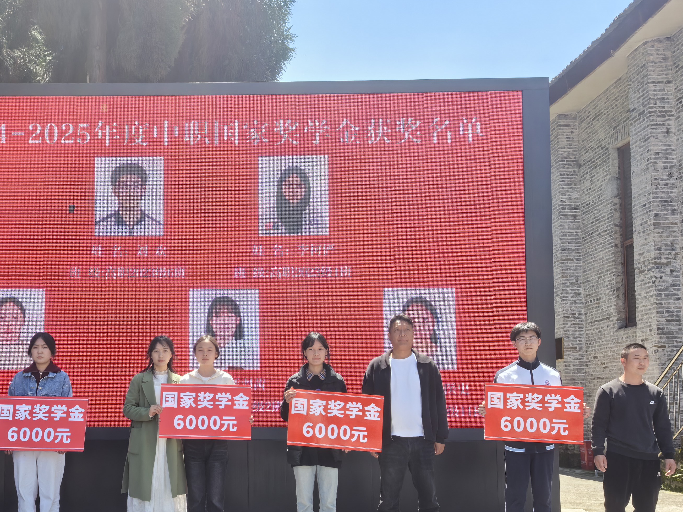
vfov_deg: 32.6
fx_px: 868
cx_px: 217
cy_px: 343
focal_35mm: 44
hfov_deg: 42.3
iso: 50
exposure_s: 1/351
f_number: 4
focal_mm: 5.75
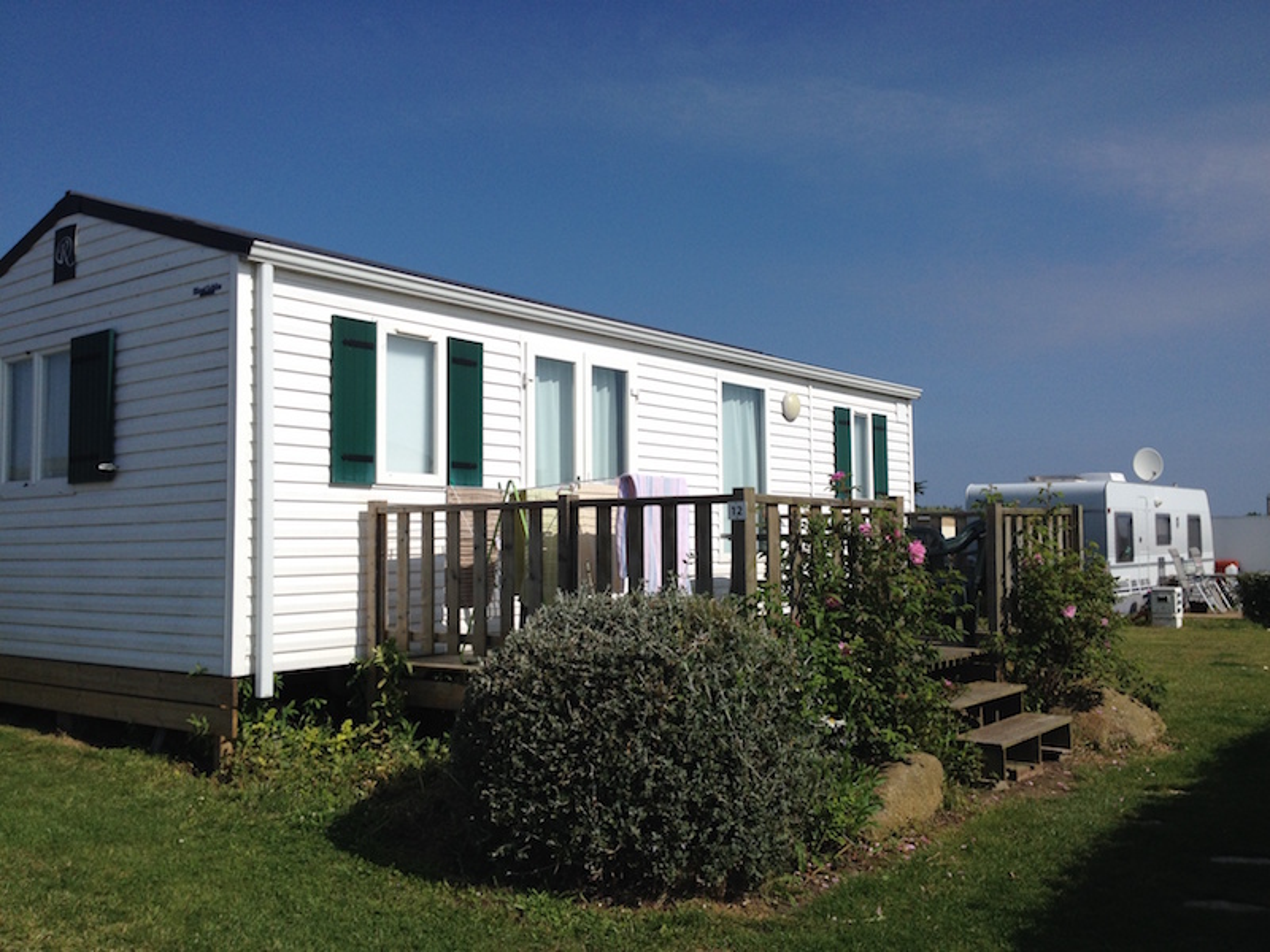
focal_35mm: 35
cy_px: 476
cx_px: 635
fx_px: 1284
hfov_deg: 52.6
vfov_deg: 40.7
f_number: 2.4
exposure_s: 1/3953
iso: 50
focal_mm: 4.28
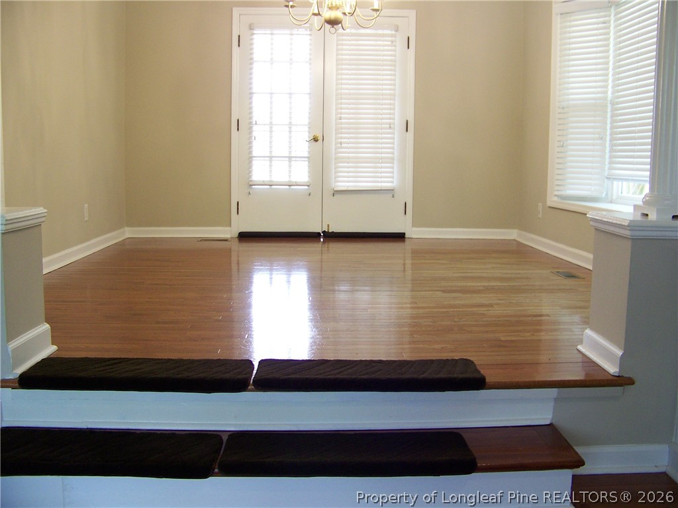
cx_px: 339
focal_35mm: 36
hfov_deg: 51.4
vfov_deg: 39.7
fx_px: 705
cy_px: 254
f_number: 2.8
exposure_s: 1/30
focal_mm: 5.85
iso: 100
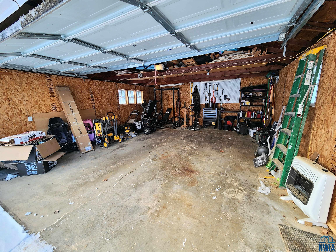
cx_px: 168
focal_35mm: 13
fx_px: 126
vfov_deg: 89.9
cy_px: 126
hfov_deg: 106.2
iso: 80
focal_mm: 2.2
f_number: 2.2
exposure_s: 1/120
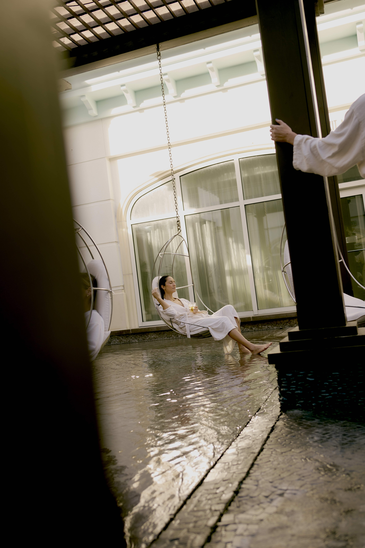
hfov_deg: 37.9
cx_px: 182
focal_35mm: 35
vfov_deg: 54.4
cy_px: 274
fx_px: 532
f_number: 3.5
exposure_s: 1/200
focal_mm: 35
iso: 200
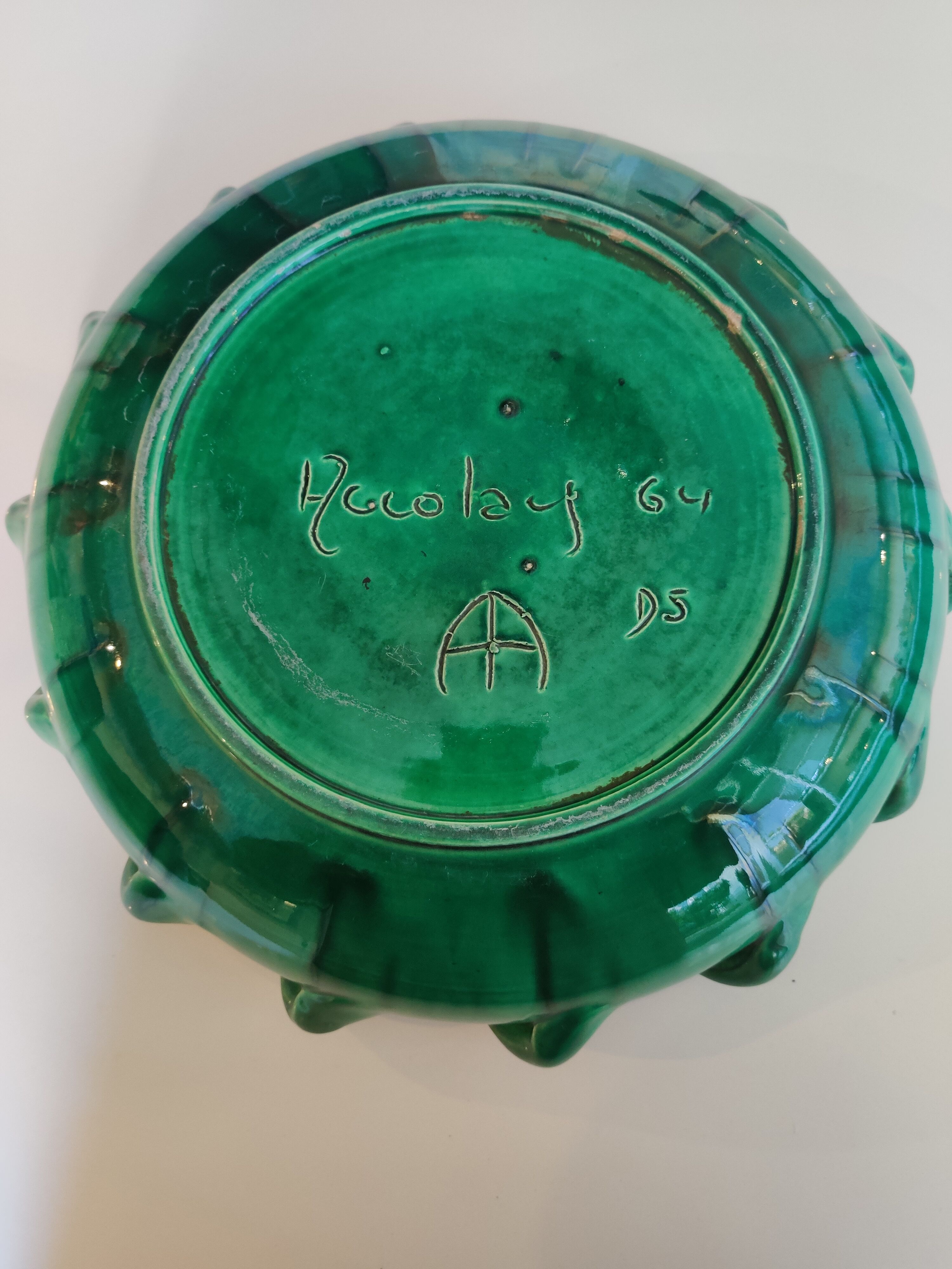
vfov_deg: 65.3
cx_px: 476
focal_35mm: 27
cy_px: 634
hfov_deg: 51.4
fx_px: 990
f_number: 1.65
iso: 500
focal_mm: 4.75
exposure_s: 1/50
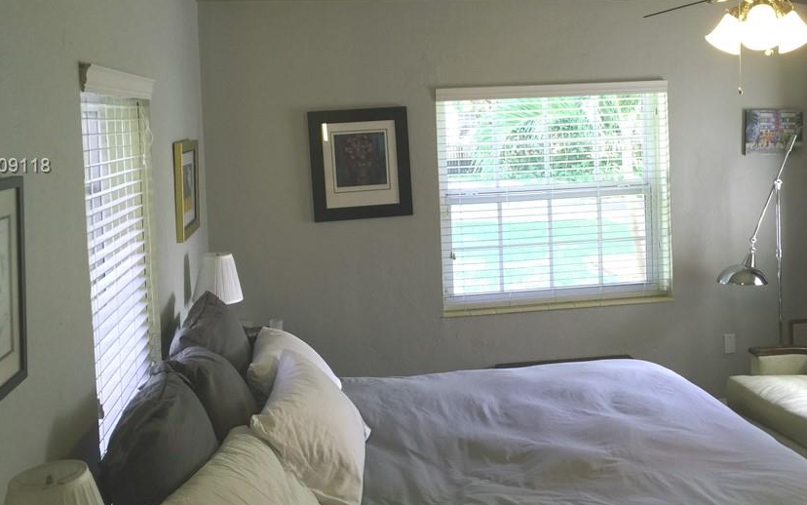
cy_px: 167
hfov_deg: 51.4
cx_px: 448
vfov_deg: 33.3
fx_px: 836
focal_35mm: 38
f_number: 2.2
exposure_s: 1/40
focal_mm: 4.15
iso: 40
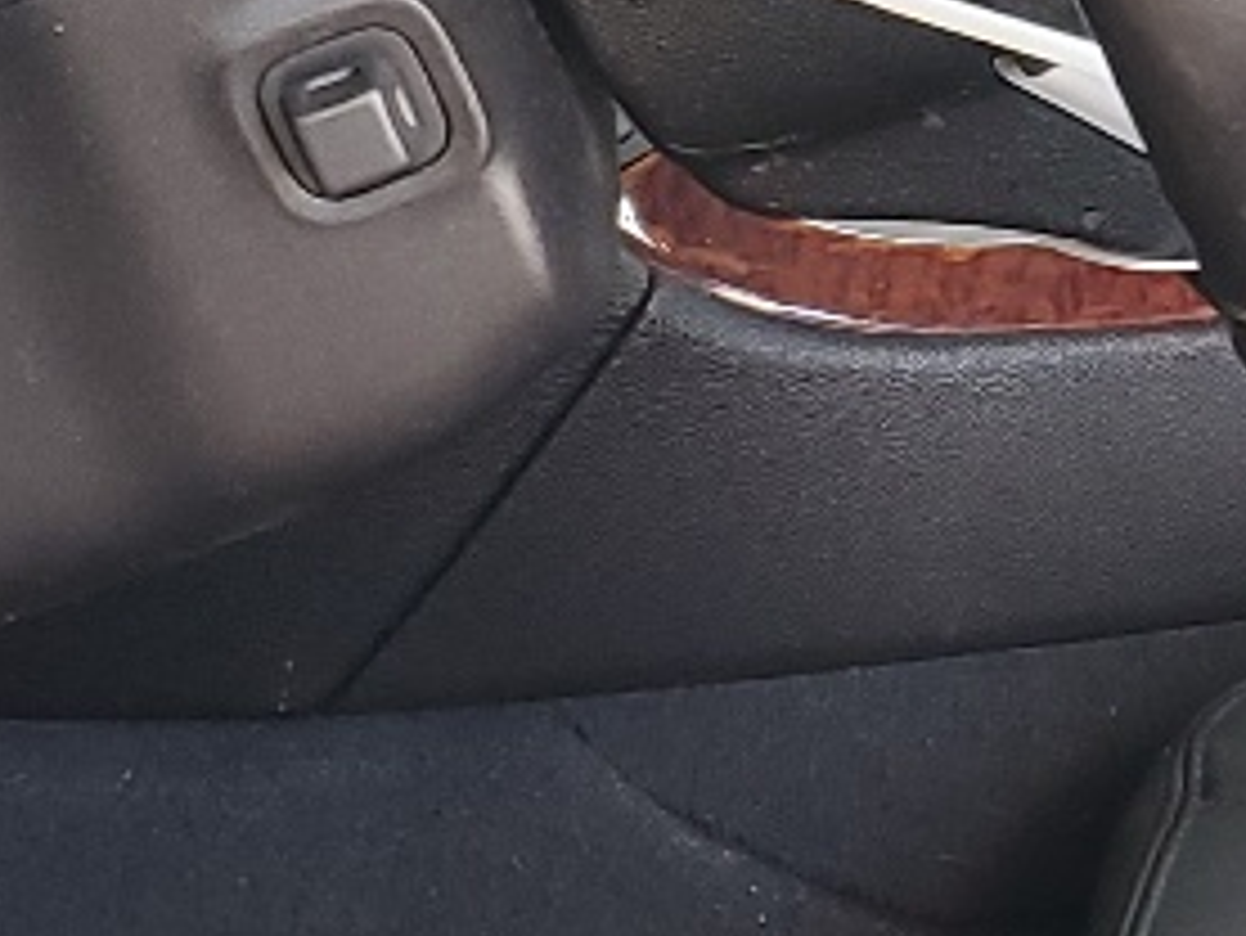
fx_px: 5402
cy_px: 14
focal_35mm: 150
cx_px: 1484
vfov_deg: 9.8
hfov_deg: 12.8
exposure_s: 1/120
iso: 75
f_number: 1.5
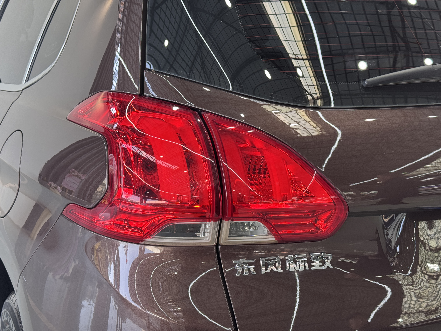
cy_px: 166
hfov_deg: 39.7
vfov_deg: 30.3
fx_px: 612
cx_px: 220
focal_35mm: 48
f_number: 1.78
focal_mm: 6.76
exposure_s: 1/110
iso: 100
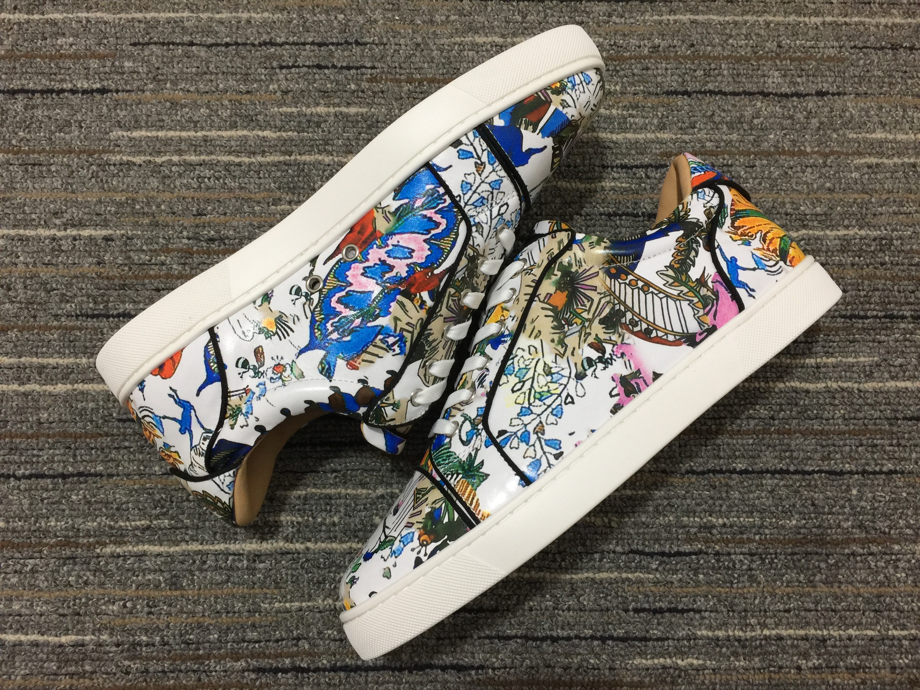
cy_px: 345
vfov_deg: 48.2
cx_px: 460
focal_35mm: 29
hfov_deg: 61.7
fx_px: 771
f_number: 2.2
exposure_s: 1/33
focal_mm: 4.15
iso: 64
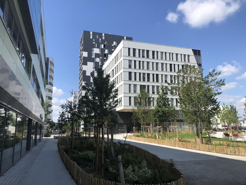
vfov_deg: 49.7
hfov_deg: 63.4
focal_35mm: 28
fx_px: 199
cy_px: 92
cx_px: 123
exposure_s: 1/2000
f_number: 1.8
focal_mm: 3.99
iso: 20
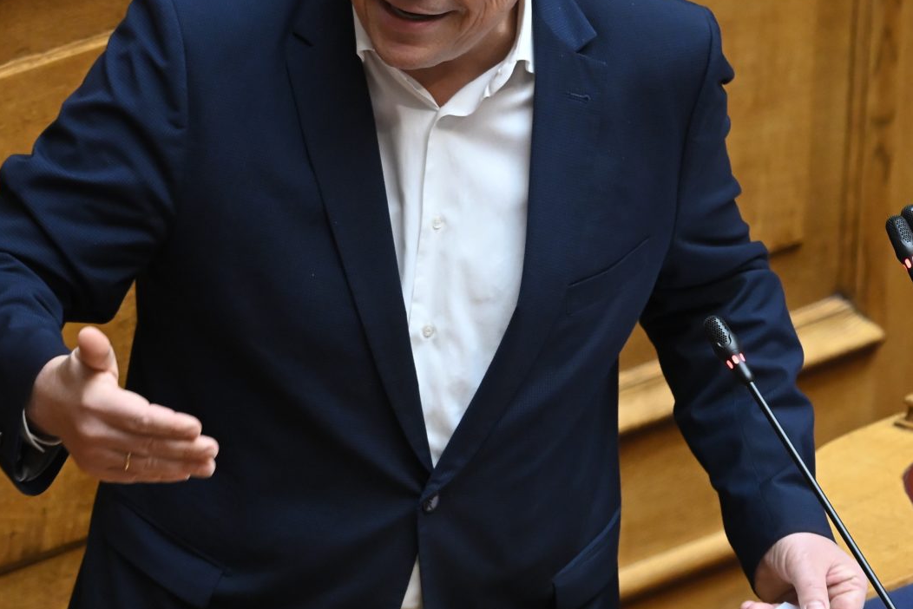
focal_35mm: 681
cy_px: 208
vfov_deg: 2.0
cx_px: 510
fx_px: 17275
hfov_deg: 3.0
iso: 4000
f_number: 6
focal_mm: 350
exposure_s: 1/250
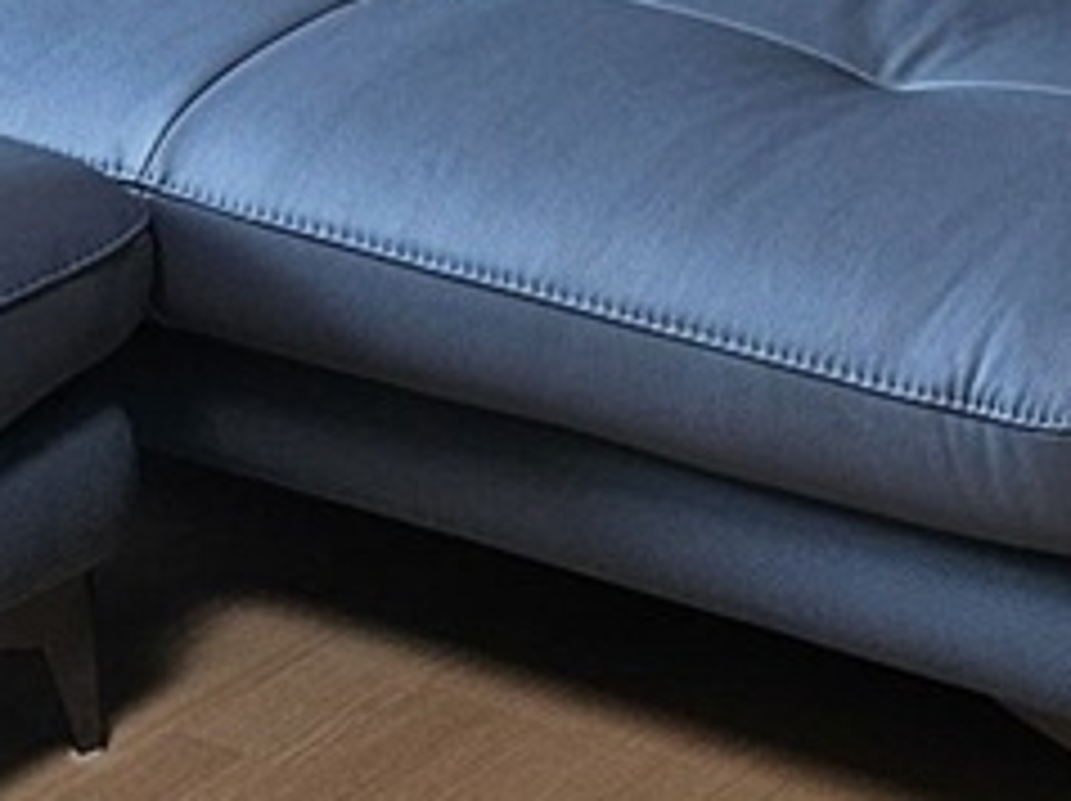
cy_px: -191
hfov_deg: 13.4
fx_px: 4482
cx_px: 1170
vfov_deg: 10.0
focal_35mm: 145
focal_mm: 5.4
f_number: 1.8
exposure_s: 1/120
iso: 64
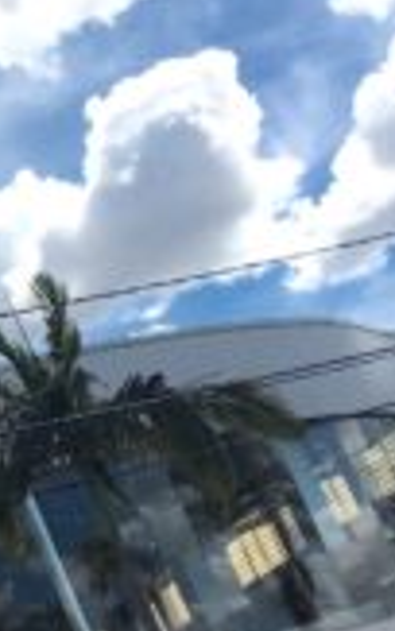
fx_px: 2013
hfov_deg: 10.2
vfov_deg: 17.8
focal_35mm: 117
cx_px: -426
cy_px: 265
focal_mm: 4.15
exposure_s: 1/4049
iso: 25
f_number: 2.2
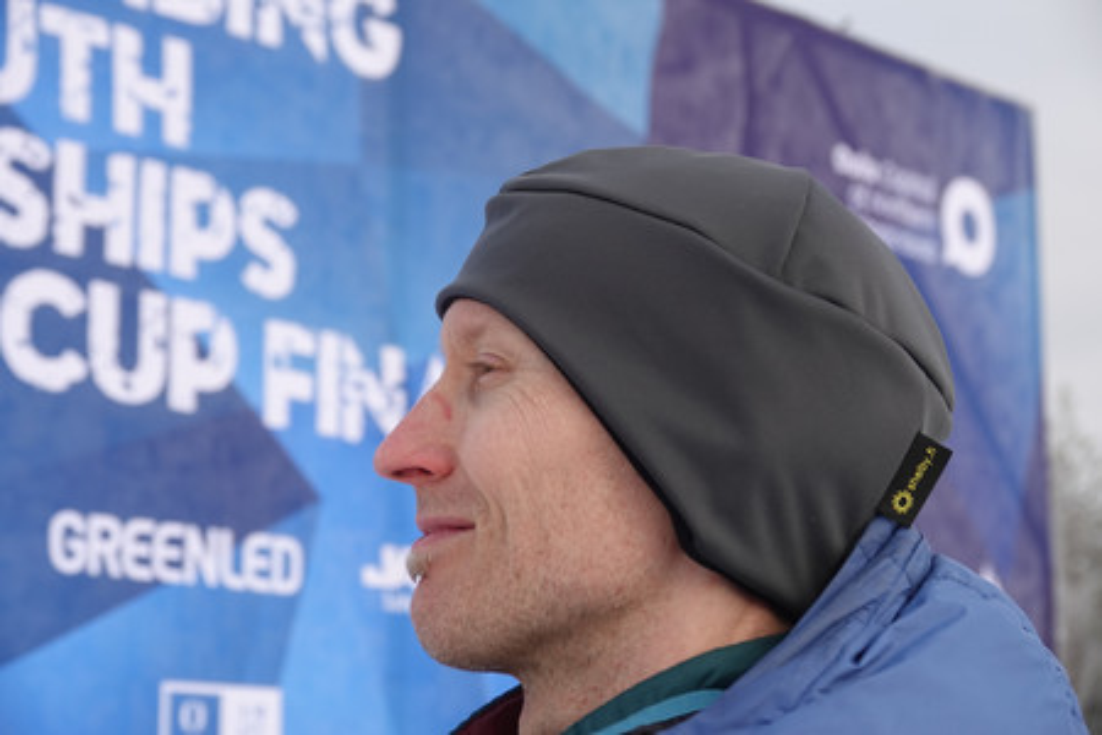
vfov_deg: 15.0
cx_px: 551
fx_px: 2785
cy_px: 368
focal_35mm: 91
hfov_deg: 22.4
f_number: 3.5
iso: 100
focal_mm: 33.51
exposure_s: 1/400
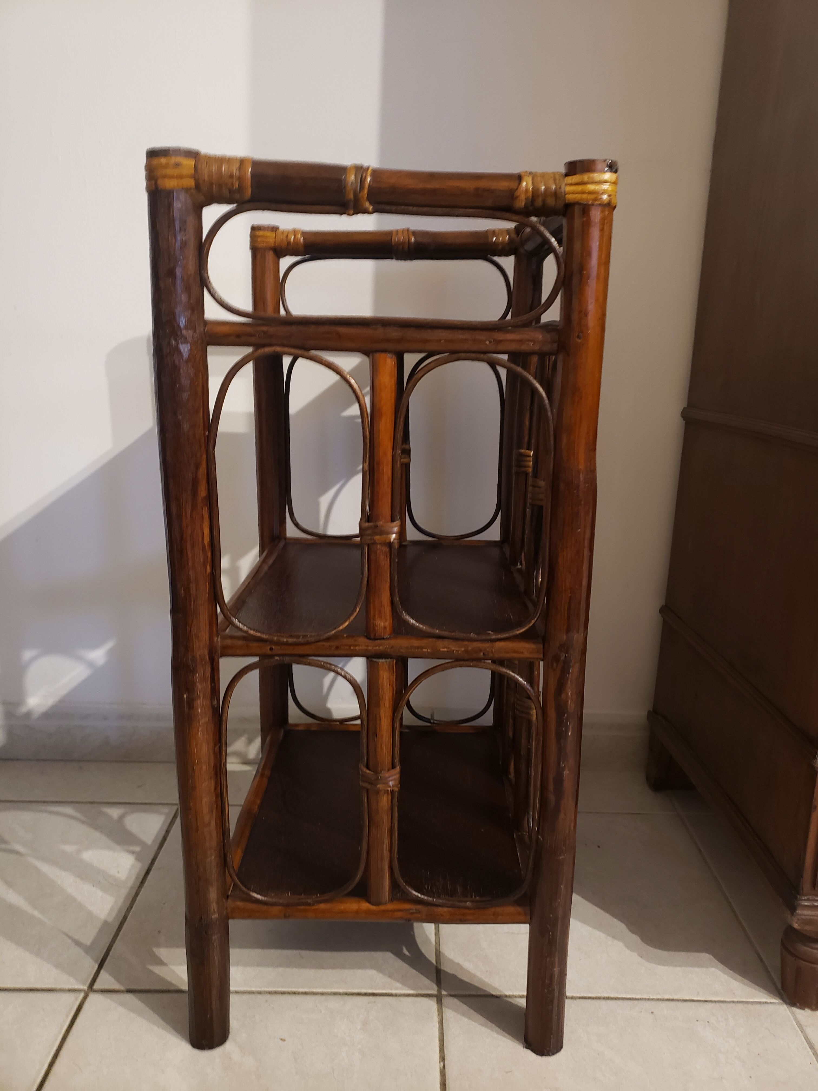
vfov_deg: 67.3
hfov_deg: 53.1
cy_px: 546
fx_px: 819
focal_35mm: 26
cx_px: 409
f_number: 1.5
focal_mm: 4.3
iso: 250
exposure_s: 1/10
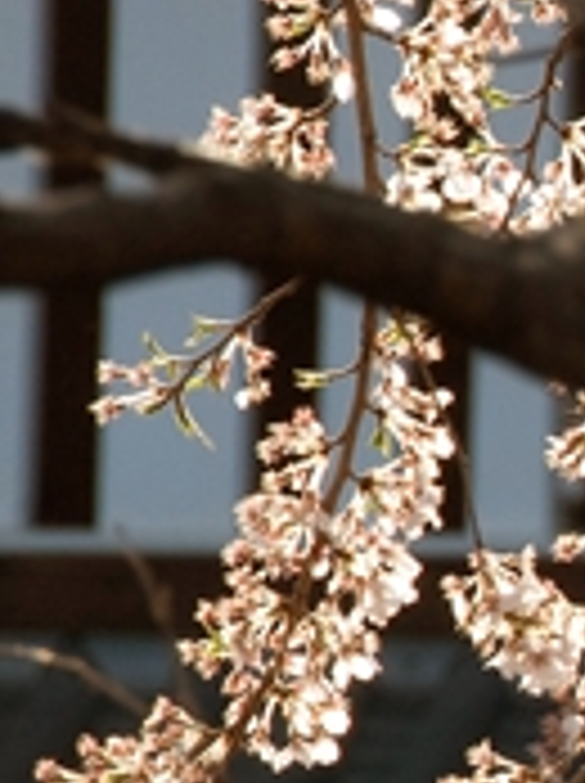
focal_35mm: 1791
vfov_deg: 1.1
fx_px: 40456
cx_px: 1760
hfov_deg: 0.8
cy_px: 583
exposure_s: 1/80
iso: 200
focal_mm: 270
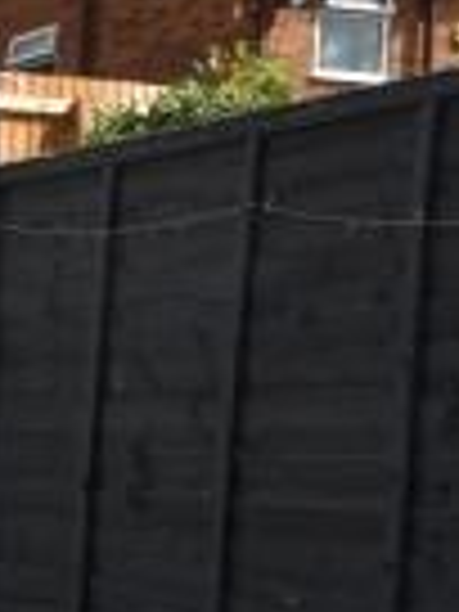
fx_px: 1927
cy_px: 659
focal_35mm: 109
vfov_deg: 17.5
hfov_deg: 11.1
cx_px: -702
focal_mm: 10
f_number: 8
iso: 100
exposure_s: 1/250
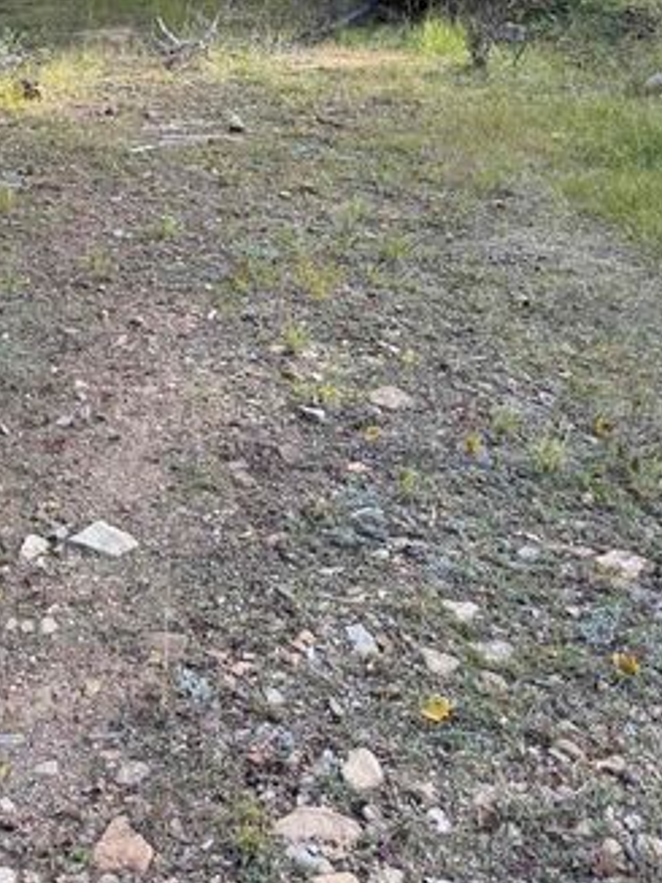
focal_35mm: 49
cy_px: 34
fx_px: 1250
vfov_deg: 35.8
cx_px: 59
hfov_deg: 28.5
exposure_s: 1/350
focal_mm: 6.76
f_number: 1.78
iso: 100
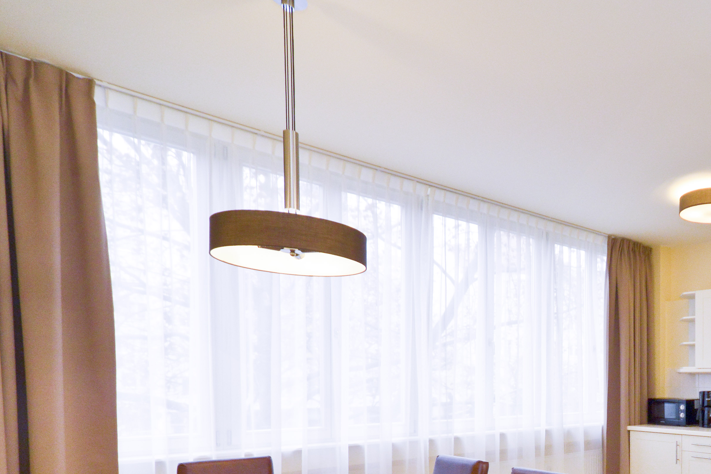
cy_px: 500
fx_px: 533
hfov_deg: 60.4
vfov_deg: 40.4
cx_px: 595
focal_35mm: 27
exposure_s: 1/60
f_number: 7.1
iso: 1600
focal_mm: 12
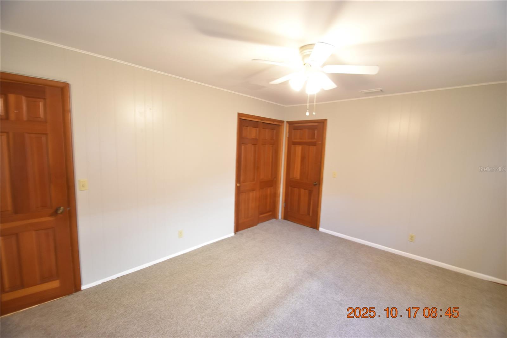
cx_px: 254
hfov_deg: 100.4
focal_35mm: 15
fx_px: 211
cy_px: 169
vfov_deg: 77.3
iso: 800
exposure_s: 1/10
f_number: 3.5
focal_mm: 10
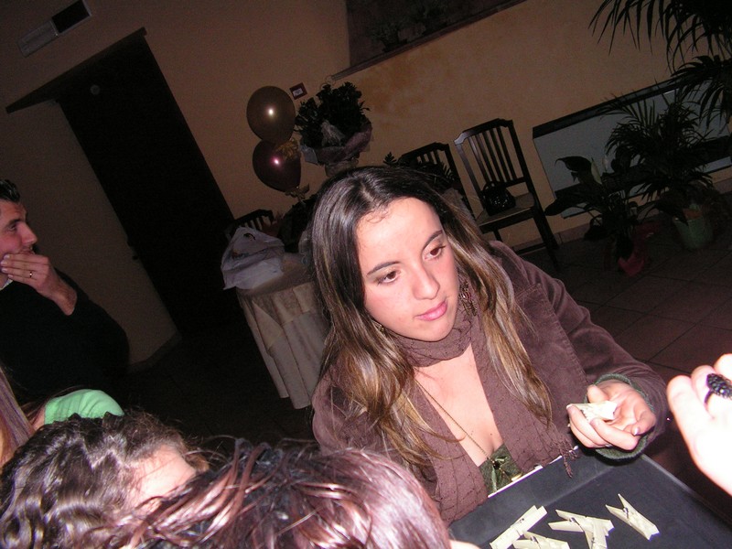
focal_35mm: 36
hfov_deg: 51.4
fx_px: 761
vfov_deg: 39.7
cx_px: 366
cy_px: 274
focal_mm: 6
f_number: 3.2
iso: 200
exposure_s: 1/40
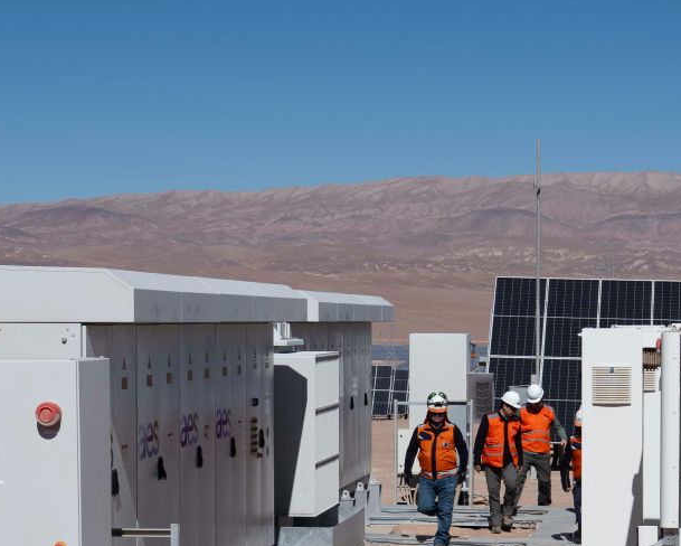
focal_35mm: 105
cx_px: 395
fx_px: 2118
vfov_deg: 14.6
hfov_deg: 18.3
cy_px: 440
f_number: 7.1
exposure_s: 1/1000
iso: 125
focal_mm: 37
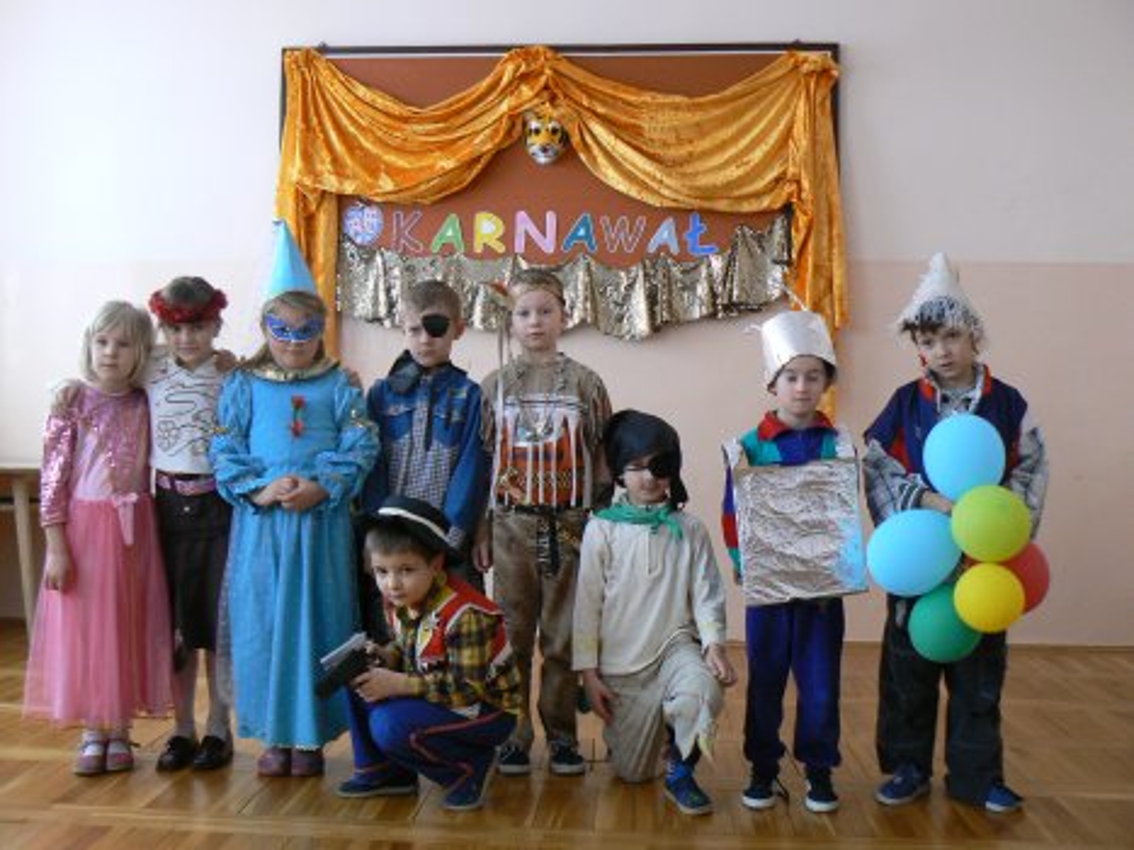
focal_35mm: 40
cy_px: 425
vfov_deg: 35.9
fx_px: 1310
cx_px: 567
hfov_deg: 46.8
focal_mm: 6.7
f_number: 2.8
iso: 200
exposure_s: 1/30
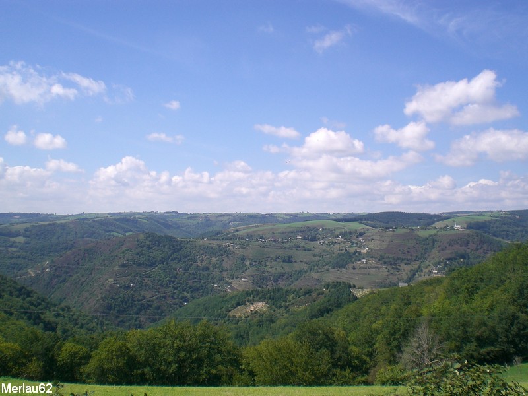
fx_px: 580
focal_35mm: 38
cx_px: 264
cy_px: 198
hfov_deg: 49.0
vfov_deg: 37.7
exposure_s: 1/400
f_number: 4.4
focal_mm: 6.3
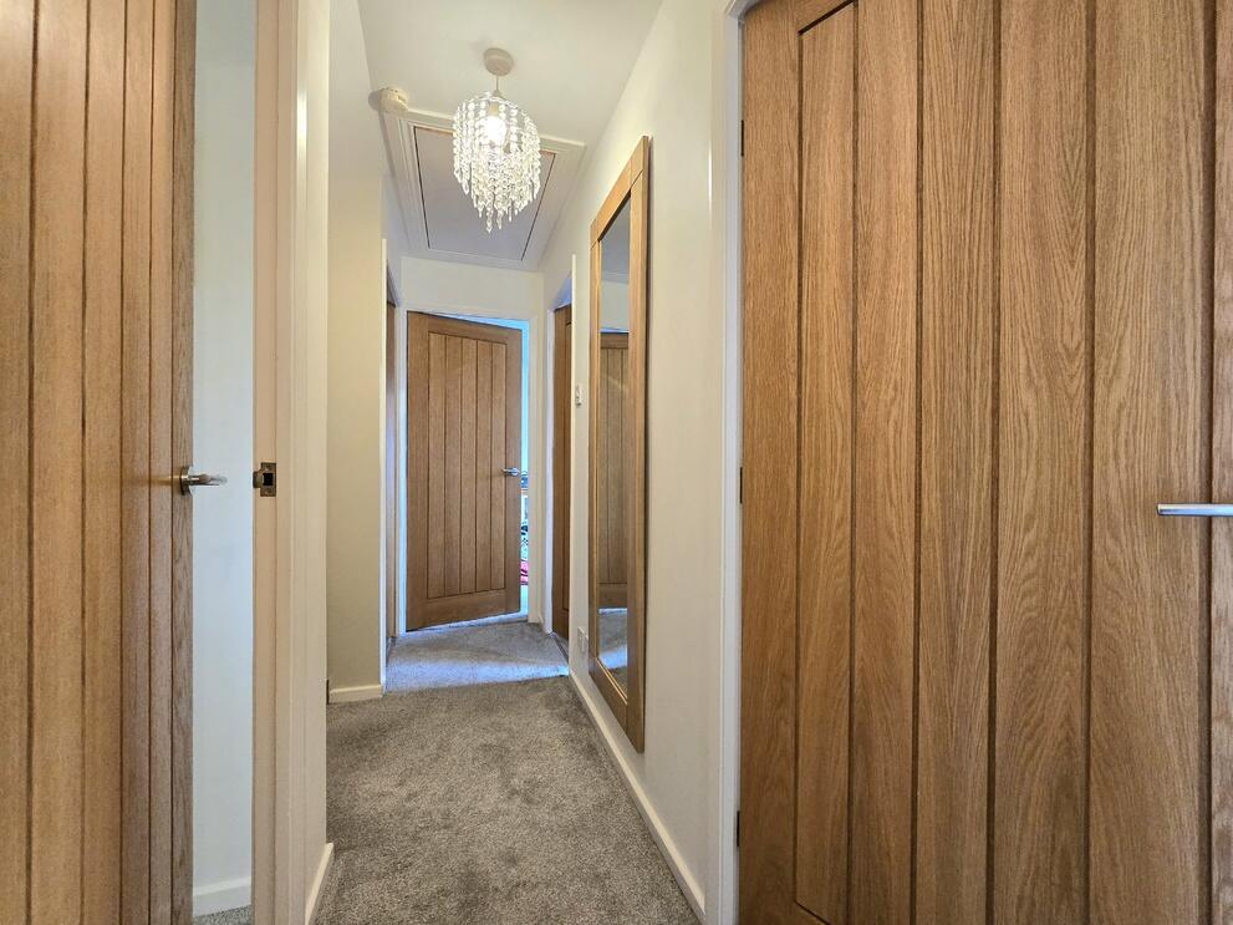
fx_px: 463
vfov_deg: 89.9
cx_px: 616
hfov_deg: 106.2
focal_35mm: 13
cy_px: 462
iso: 320
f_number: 2.2
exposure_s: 1/50.3
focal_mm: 2.2
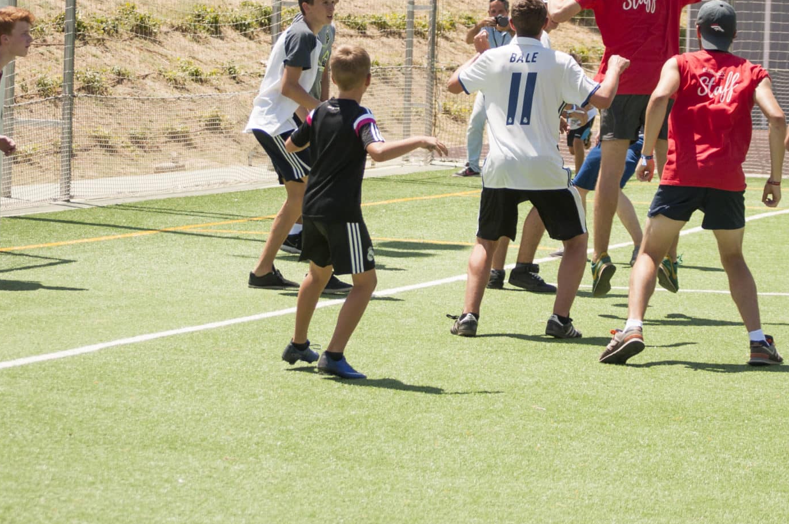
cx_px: 532
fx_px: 3347
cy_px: 52
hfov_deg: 13.4
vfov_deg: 8.9
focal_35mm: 153
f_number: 4
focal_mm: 55
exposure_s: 1/2000
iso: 250
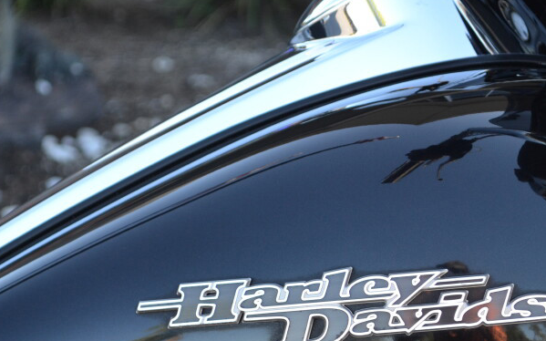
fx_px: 2187
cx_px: 287
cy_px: 288
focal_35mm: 147
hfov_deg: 14.2
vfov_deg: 8.9
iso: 250
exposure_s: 1/125
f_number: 5.6
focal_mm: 48
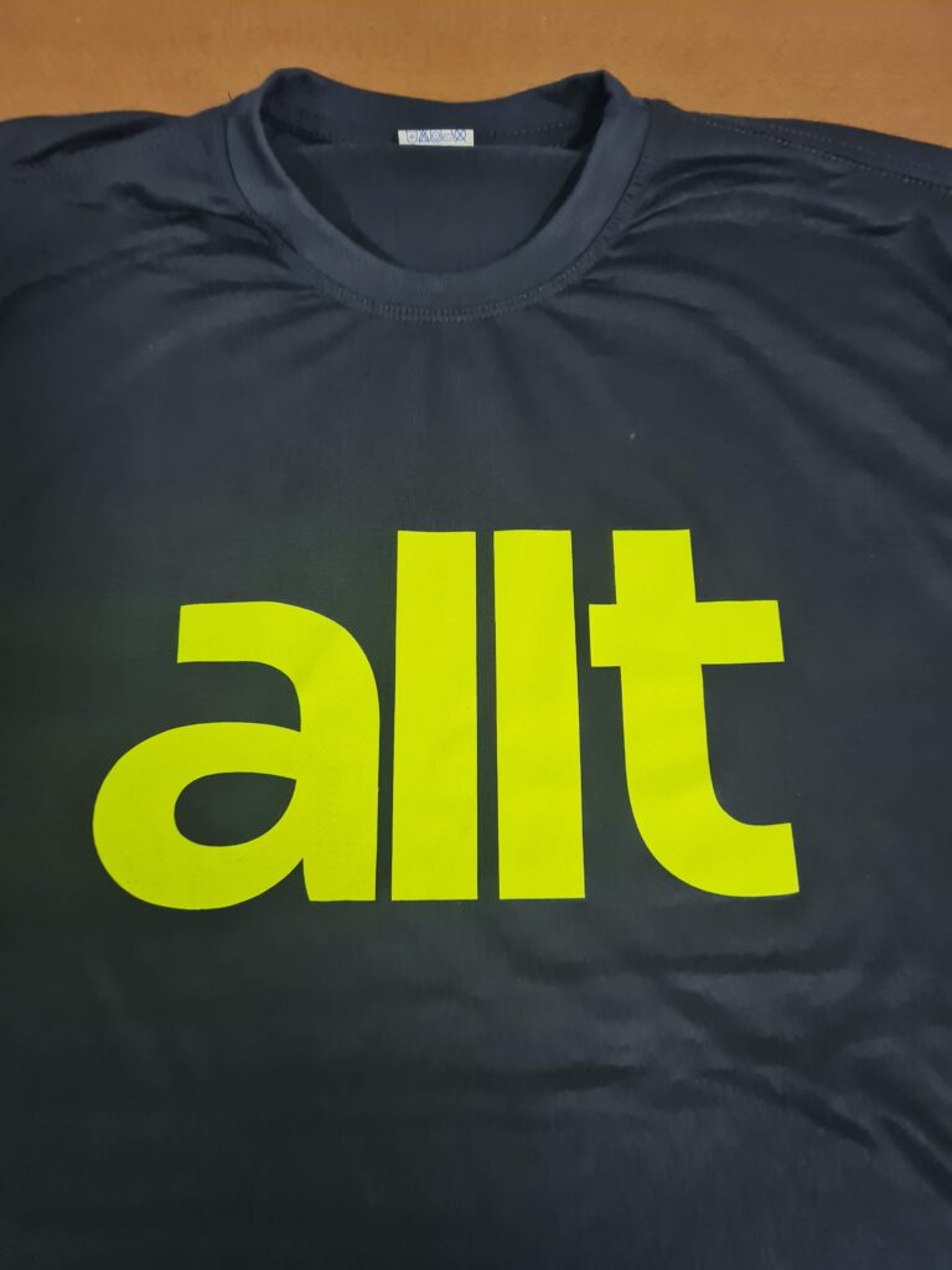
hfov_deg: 53.1
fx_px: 953
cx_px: 476
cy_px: 635
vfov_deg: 67.3
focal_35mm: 26
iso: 200
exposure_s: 1/40
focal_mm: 5.4
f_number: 1.8
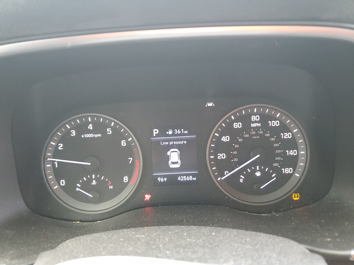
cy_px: 132
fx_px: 266
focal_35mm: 26
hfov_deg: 67.3
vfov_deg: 53.1
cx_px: 177
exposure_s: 1/60.2
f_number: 1.5
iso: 258
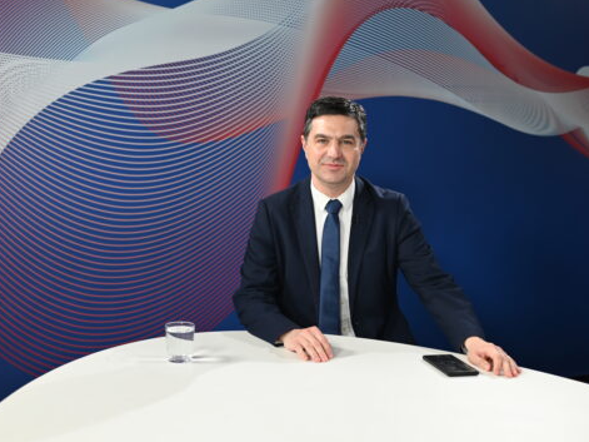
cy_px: 245
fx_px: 834
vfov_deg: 29.6
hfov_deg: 38.9
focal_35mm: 49
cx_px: 279
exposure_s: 1/200
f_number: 2.8
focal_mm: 40
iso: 400
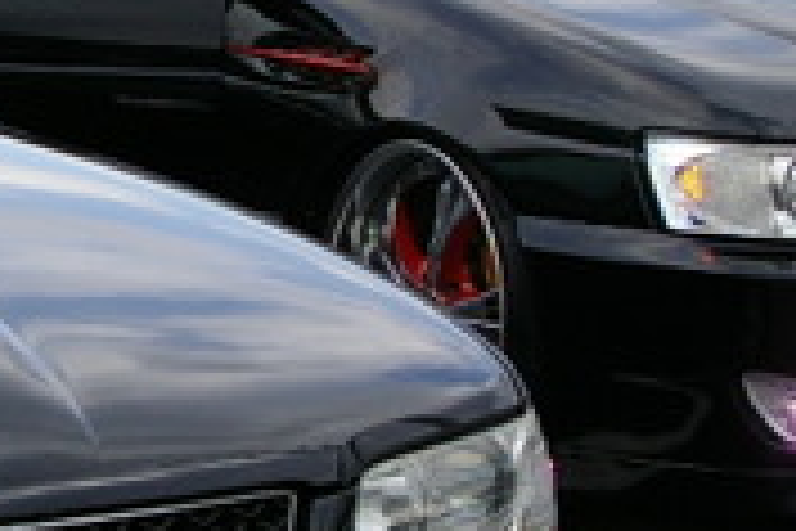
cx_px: 9
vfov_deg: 5.5
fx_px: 5569
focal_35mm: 252
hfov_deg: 8.1
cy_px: 225
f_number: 8
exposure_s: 1/180
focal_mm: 29
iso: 200
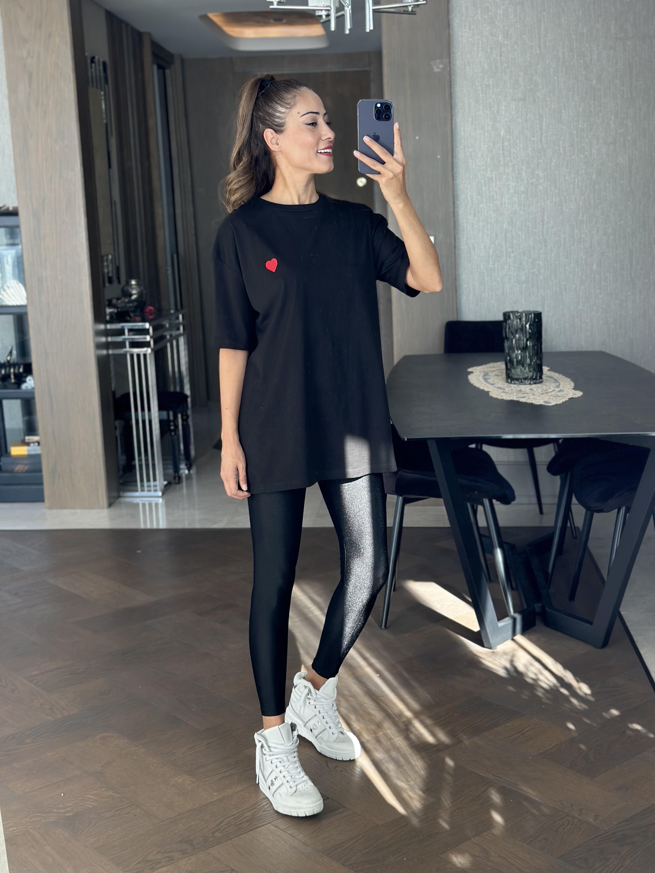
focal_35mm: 48
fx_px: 1211
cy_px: 436
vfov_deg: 39.7
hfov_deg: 30.3
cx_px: 328
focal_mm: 6.86
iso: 80
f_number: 1.78
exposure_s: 1/206
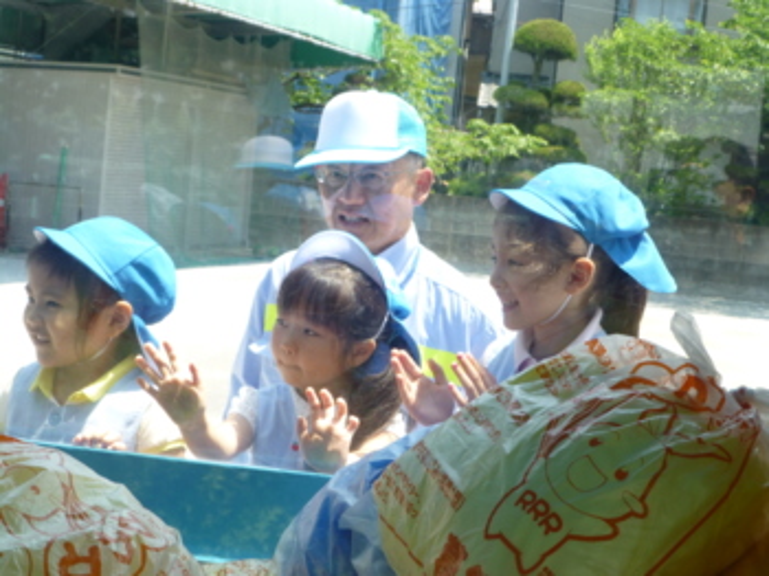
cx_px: 384
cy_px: 288
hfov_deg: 29.4
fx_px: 1465
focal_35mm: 66
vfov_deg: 22.2
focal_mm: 11.7
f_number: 4.9
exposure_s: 1/160
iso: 100
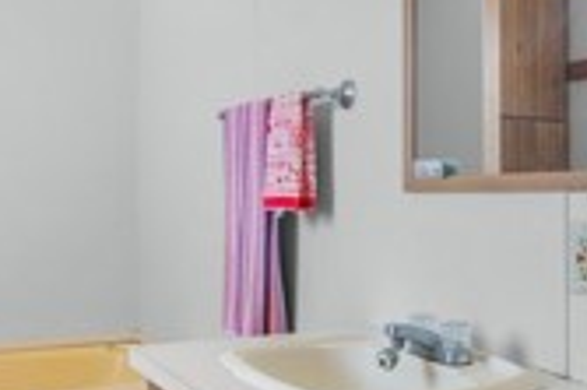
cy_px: 197
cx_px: 309
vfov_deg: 29.2
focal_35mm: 46
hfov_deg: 42.8
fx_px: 749
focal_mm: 12
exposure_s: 1/2.5
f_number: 7.1
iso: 400
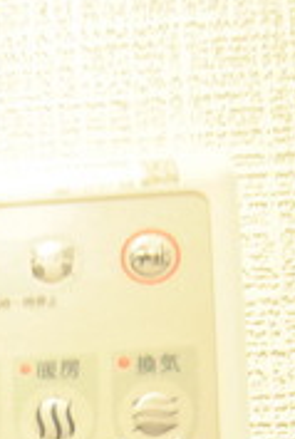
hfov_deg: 24.2
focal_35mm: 49
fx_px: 596
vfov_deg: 24.0
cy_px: 749
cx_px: -94
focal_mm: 9
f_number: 4.5
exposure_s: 1/30
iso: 1600
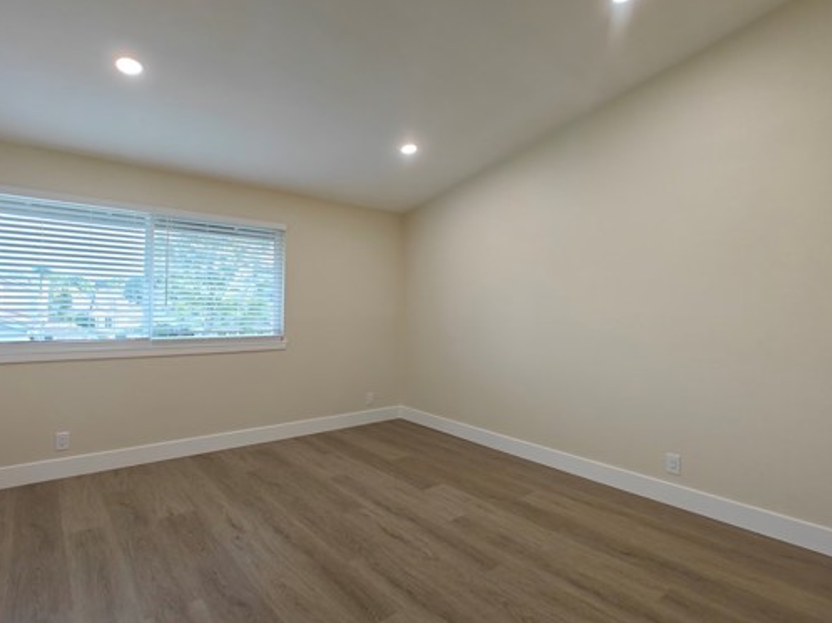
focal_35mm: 18
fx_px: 432
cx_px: 379
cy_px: 302
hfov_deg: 87.6
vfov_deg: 71.5
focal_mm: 2.59
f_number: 2.2
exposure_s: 1/60
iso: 80
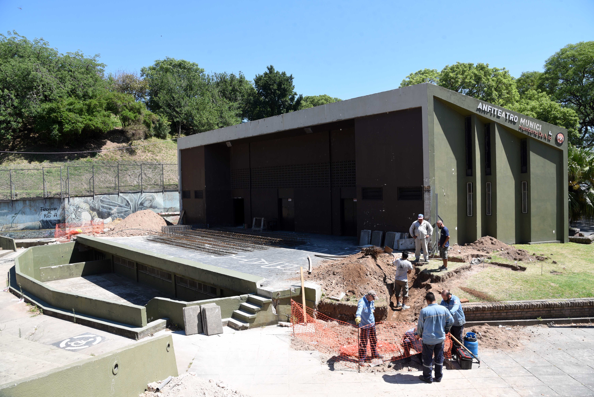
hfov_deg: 73.7
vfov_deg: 53.2
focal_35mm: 24
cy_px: 198
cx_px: 297
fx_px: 396
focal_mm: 24
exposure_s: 1/200
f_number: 9
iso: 200
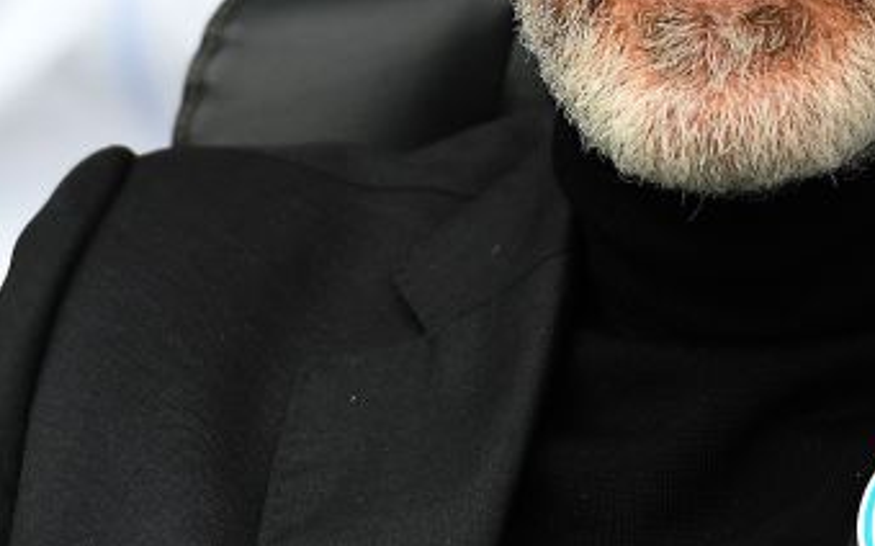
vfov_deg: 1.4
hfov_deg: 2.3
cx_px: 780
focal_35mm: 922
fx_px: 21972
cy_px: -215
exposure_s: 1/1250
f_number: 4
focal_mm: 200
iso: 640
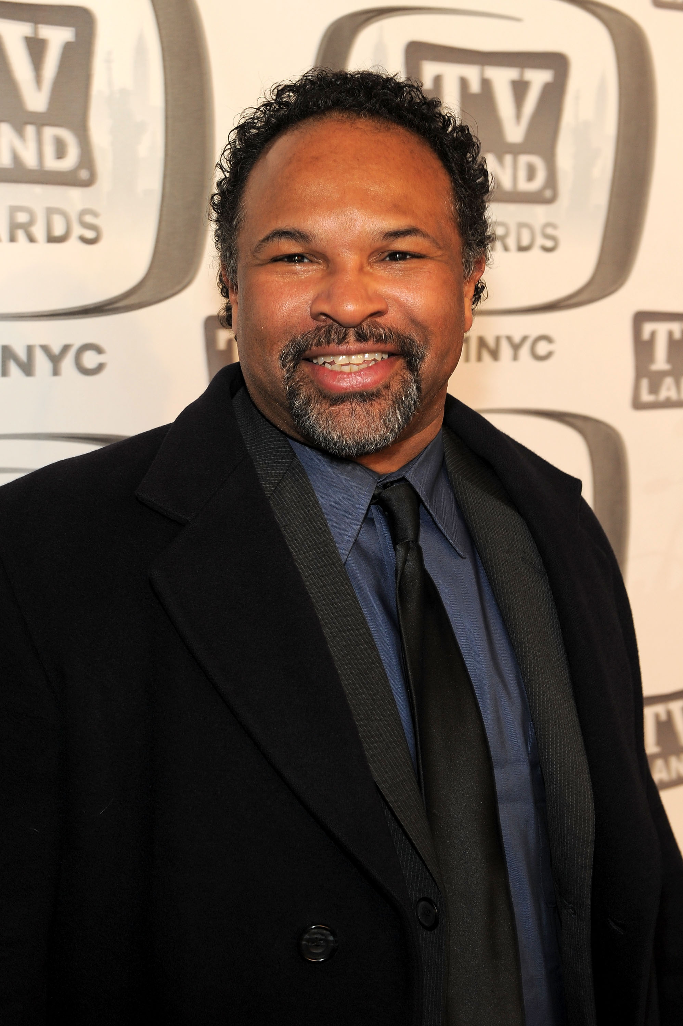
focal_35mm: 52
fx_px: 1482
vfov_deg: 38.2
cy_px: 513
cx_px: 342
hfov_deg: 26.0
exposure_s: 1/80
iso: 500
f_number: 6.3
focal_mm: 52
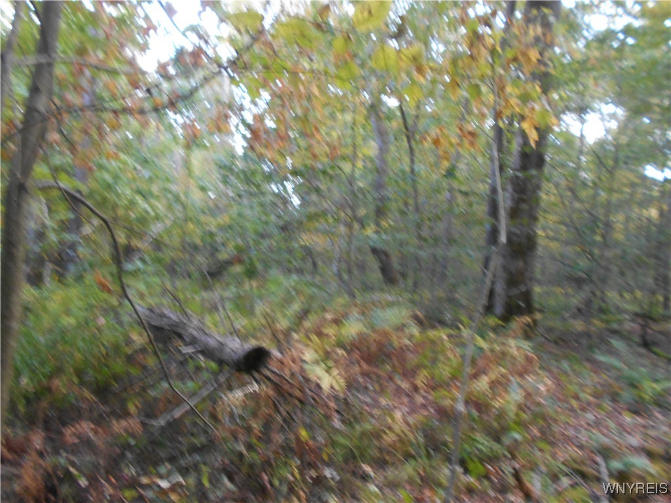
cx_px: 336
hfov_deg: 67.3
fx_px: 504
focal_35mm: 26
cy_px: 252
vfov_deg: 53.1
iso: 220
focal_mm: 4.6
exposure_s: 1/30
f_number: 3.2
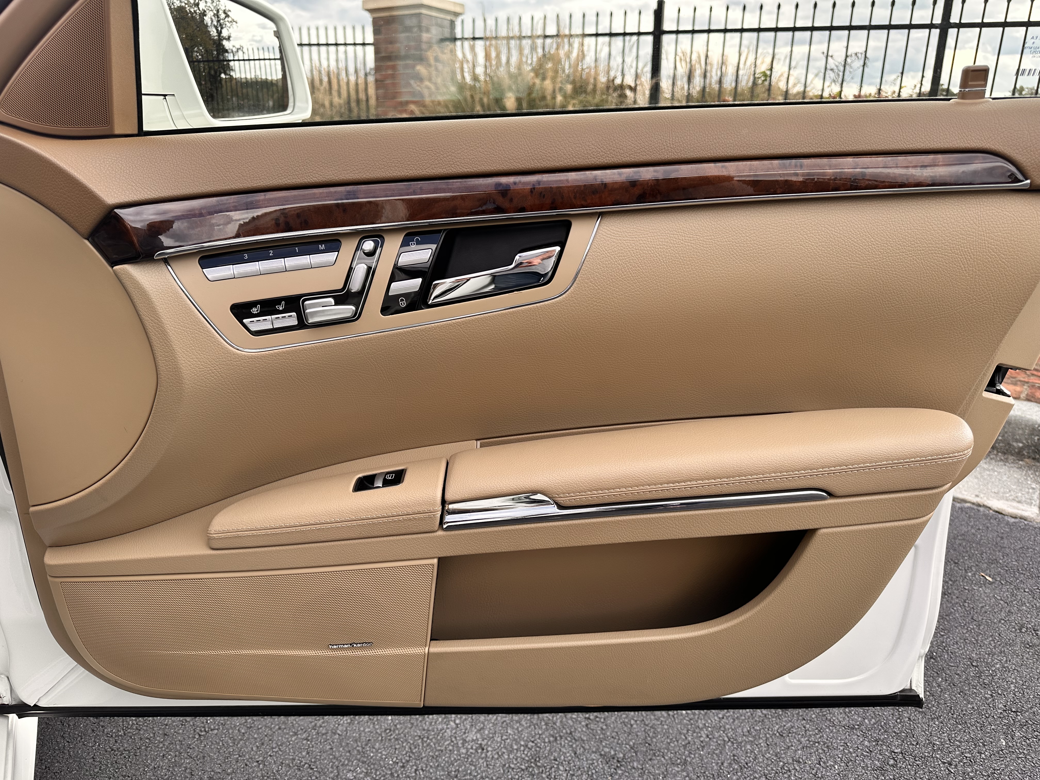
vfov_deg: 56.8
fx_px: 721
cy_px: 390
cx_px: 520
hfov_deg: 71.6
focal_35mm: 24
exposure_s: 1/797
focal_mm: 6.86
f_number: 1.78
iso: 80
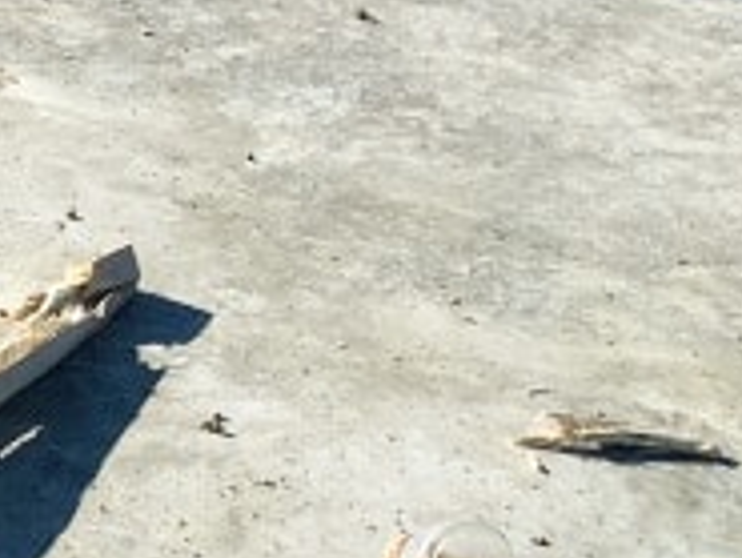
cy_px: 219
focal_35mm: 141
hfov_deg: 12.1
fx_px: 3024
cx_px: -830
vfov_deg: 10.5
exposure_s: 1/1603
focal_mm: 4.15
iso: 25
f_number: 2.2
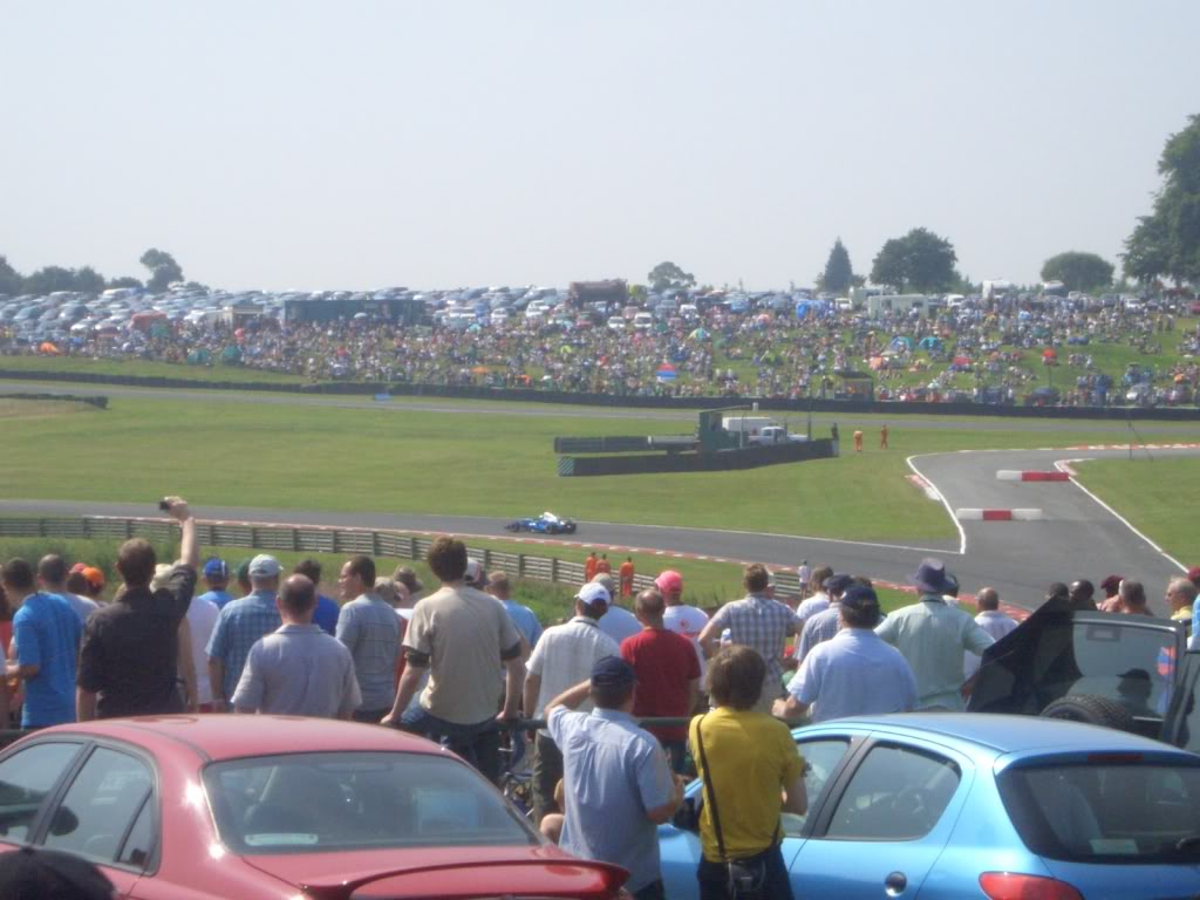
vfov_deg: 14.5
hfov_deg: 19.3
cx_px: 600
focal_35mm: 102
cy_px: 450
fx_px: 3536
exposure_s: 1/800
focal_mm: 13.5
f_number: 6.6
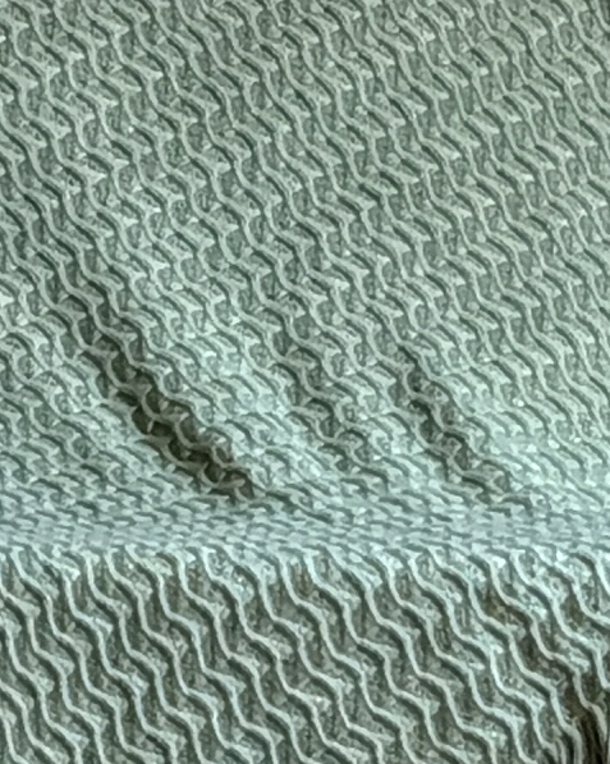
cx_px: -311
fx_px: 8627
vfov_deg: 5.1
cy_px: -13
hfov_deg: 4.0
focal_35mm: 382
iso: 125
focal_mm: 5.54
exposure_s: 1/100
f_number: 1.8
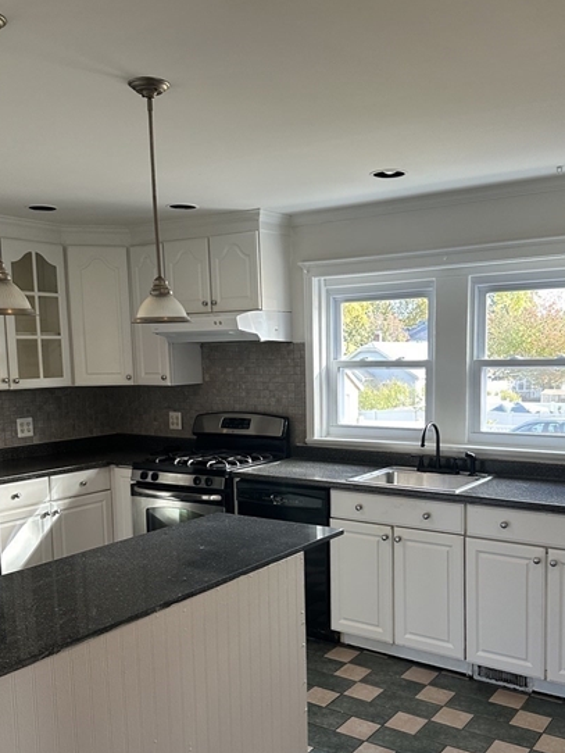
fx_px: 739
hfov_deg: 41.7
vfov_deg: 53.7
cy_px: 438
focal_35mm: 34
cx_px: 329
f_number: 1.78
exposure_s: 1/120
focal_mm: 6.86
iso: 200
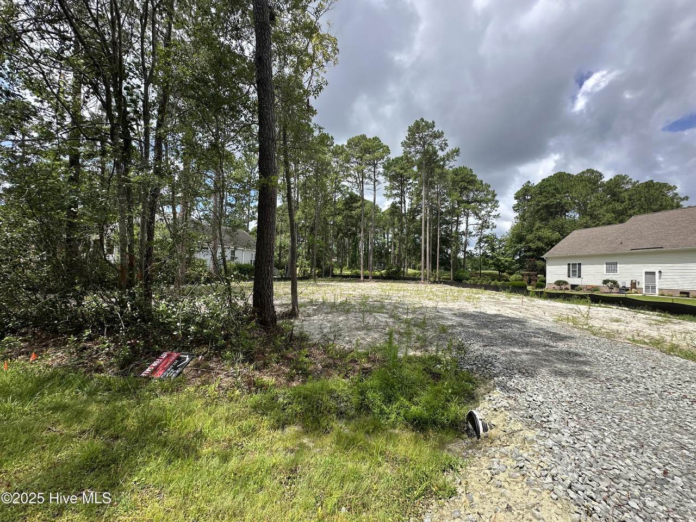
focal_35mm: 14
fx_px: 281
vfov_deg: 85.7
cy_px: 261
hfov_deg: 102.1
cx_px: 348
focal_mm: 2.22
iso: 50
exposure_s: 1/988
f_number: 2.2
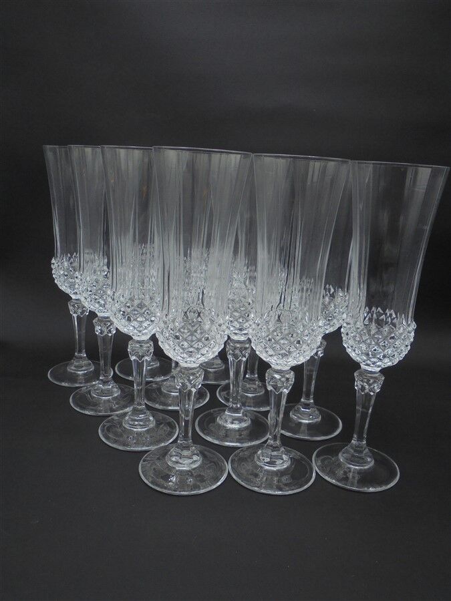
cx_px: 226
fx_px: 504
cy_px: 300
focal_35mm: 29
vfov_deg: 61.7
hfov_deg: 48.2
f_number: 3.7
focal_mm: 5.3
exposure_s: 1/50
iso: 100
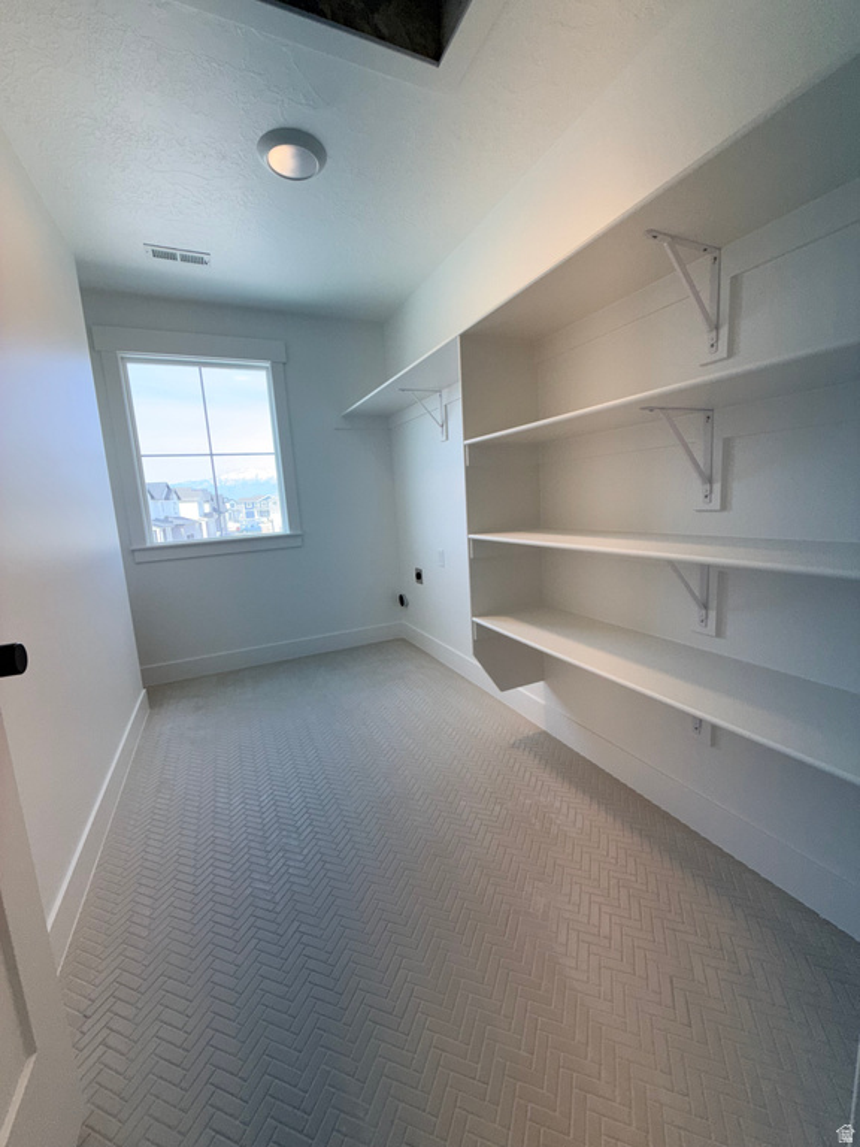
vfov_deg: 102.1
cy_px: 574
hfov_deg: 85.7
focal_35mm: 14
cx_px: 430
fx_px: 464
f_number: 2.2
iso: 64
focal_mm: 2.22
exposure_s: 1/265
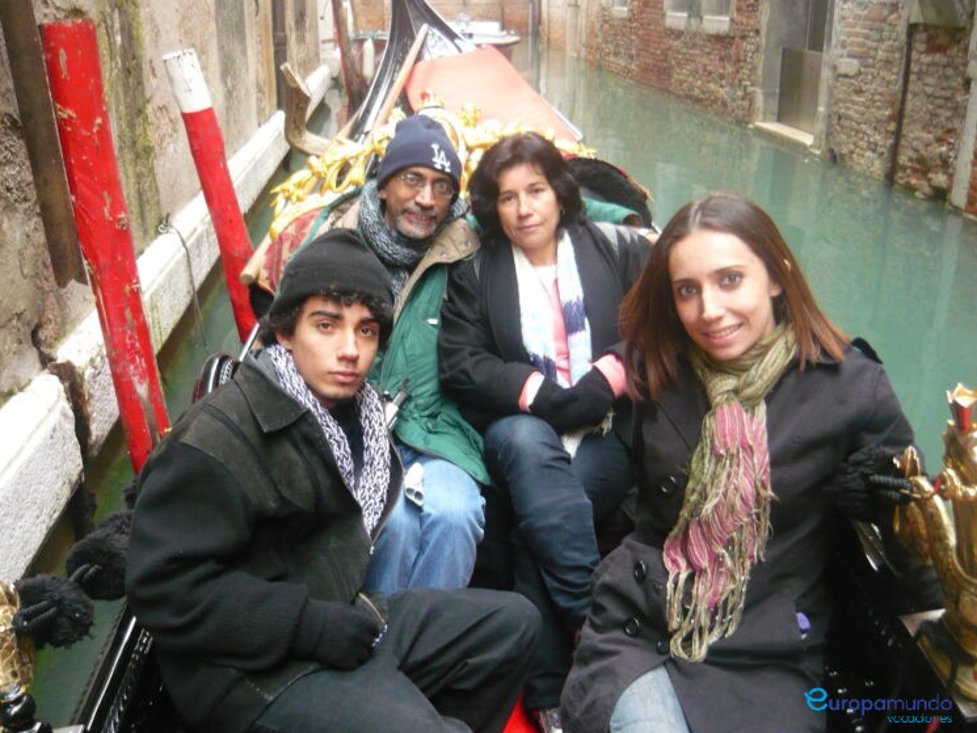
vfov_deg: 41.8
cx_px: 476
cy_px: 371
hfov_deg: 53.9
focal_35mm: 34
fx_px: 960
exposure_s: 1/30
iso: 320
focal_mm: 5.5
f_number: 2.8
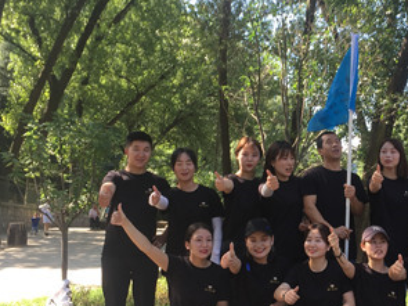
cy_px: 177
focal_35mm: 54
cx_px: 322
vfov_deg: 27.0
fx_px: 636
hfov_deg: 34.5
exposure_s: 1/194
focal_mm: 4.15
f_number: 2.2
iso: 32
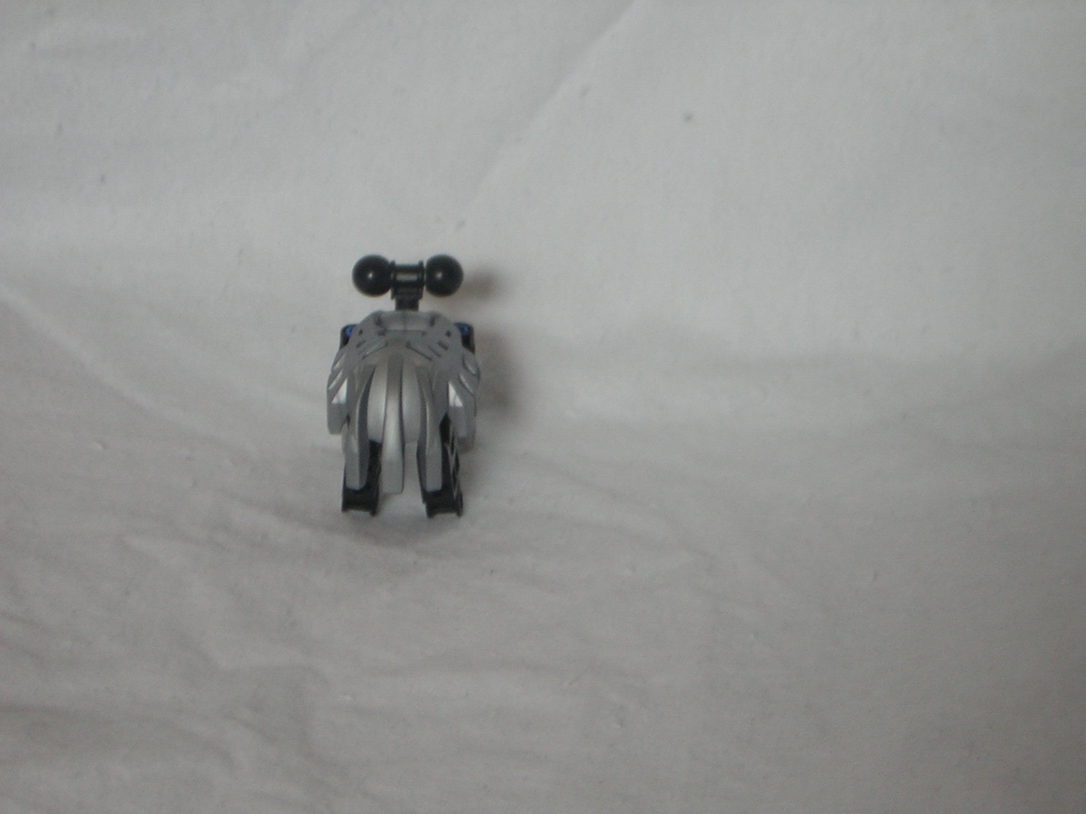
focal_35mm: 108
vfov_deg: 13.7
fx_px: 3388
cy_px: 407
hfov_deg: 18.2
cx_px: 543
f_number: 4.7
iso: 50
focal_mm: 14.1
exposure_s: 1/12.9
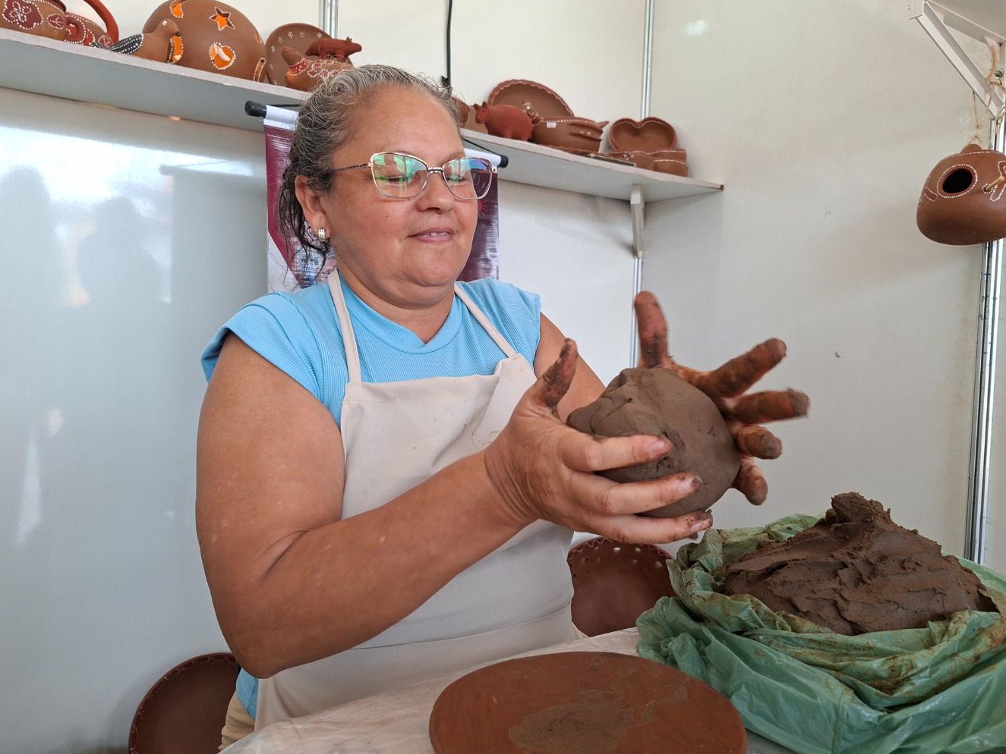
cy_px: 367
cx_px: 518
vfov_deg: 54.9
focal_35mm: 25
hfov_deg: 69.4
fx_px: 727
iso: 64
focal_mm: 5.54
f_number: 1.8
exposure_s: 1/120
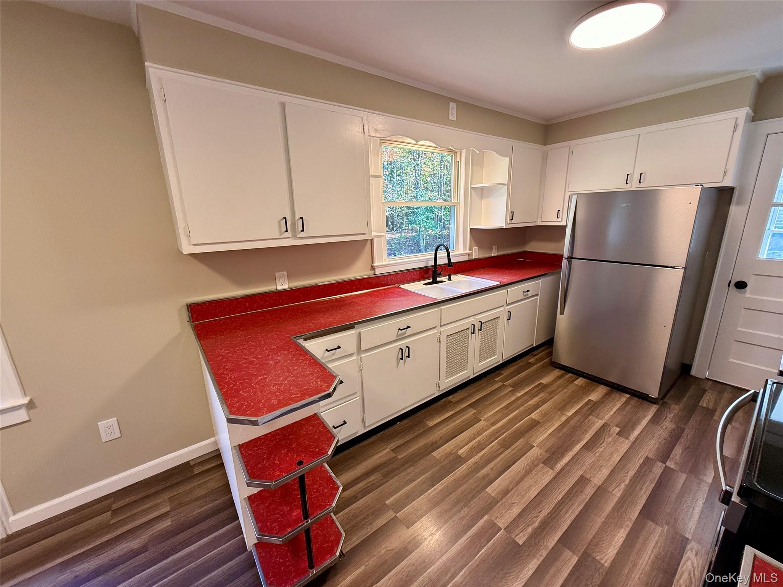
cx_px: 392
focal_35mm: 14
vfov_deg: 85.7
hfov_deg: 102.1
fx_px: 317
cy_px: 294
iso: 160
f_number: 2.2
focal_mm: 2.22
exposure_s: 1/99
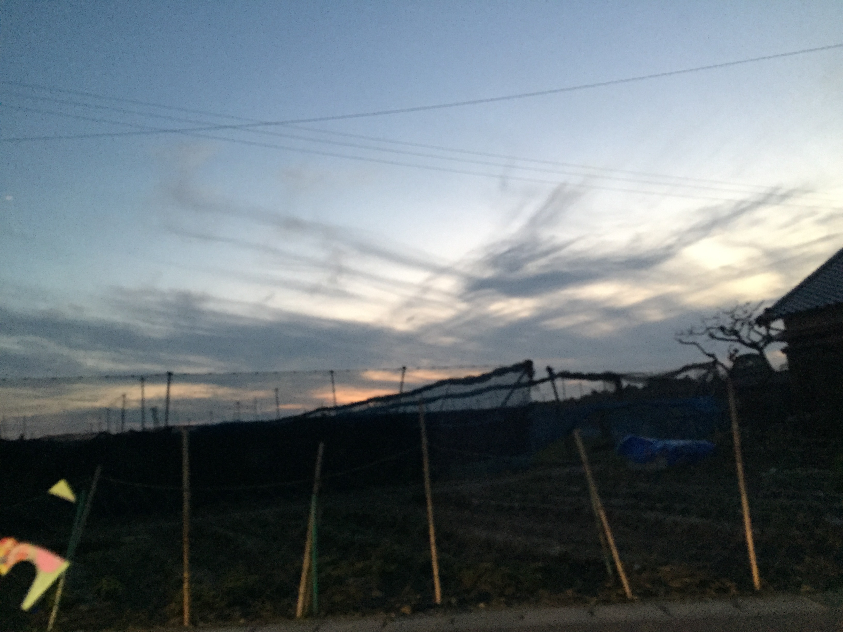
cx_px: 422
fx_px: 706
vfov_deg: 48.2
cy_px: 316
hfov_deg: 61.7
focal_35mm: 29
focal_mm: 4.15
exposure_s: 1/17
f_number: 2.2
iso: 250
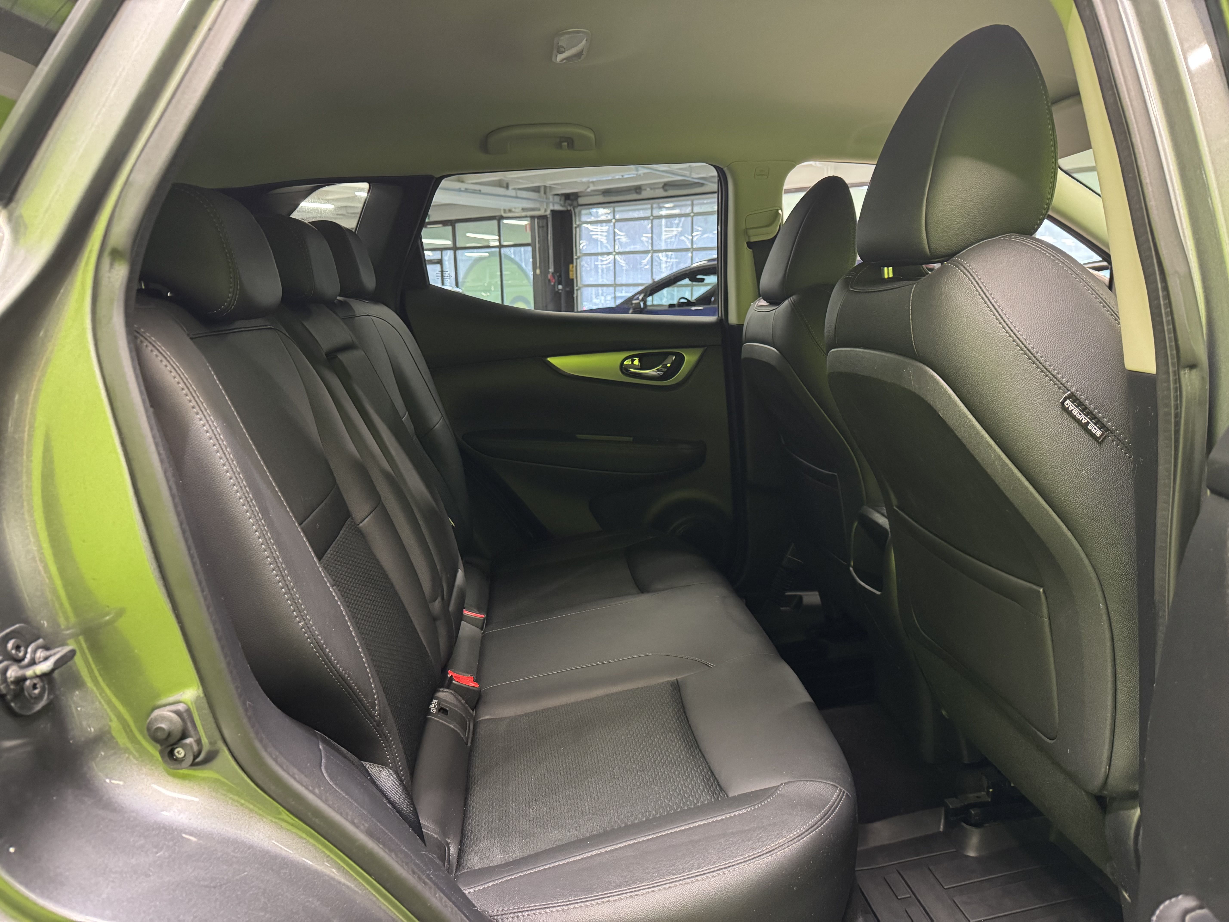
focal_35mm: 24
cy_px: 461
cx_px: 614
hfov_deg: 71.6
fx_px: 852
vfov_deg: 56.8
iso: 640
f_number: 1.78
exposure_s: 1/33
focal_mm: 6.76
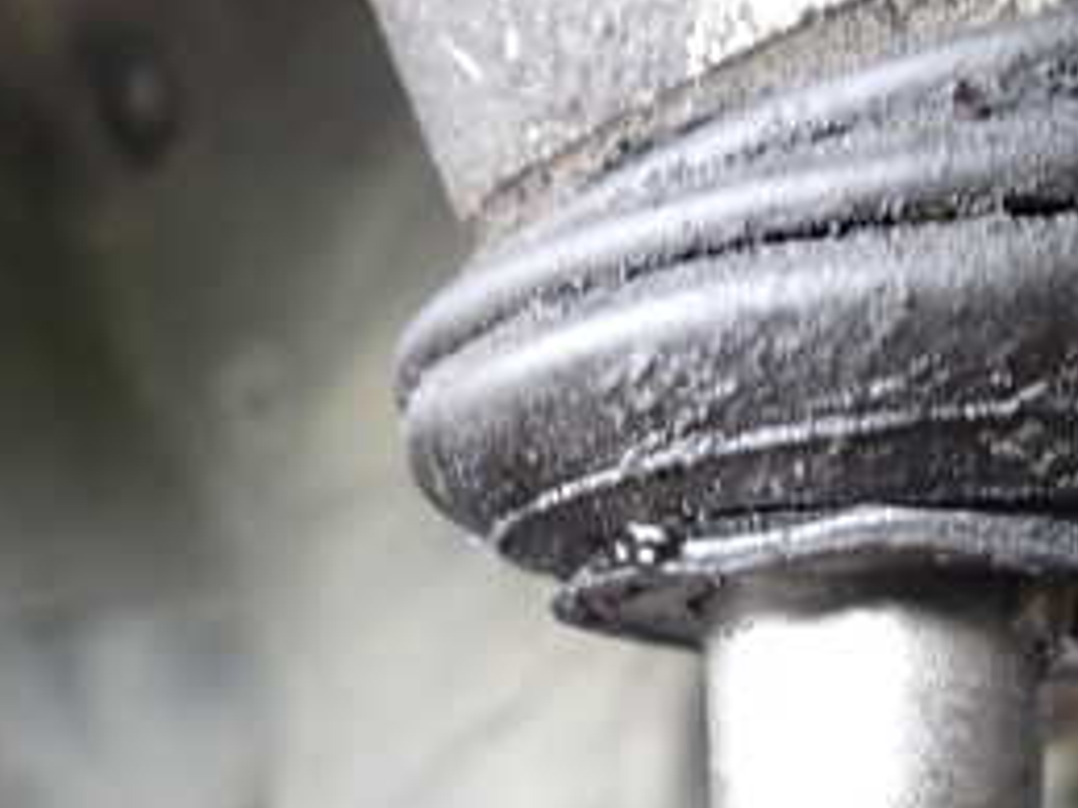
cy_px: 458
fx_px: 1805
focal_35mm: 58
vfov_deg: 25.2
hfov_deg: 32.6
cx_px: 803
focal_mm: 4.5
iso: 400
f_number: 2
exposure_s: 1/30
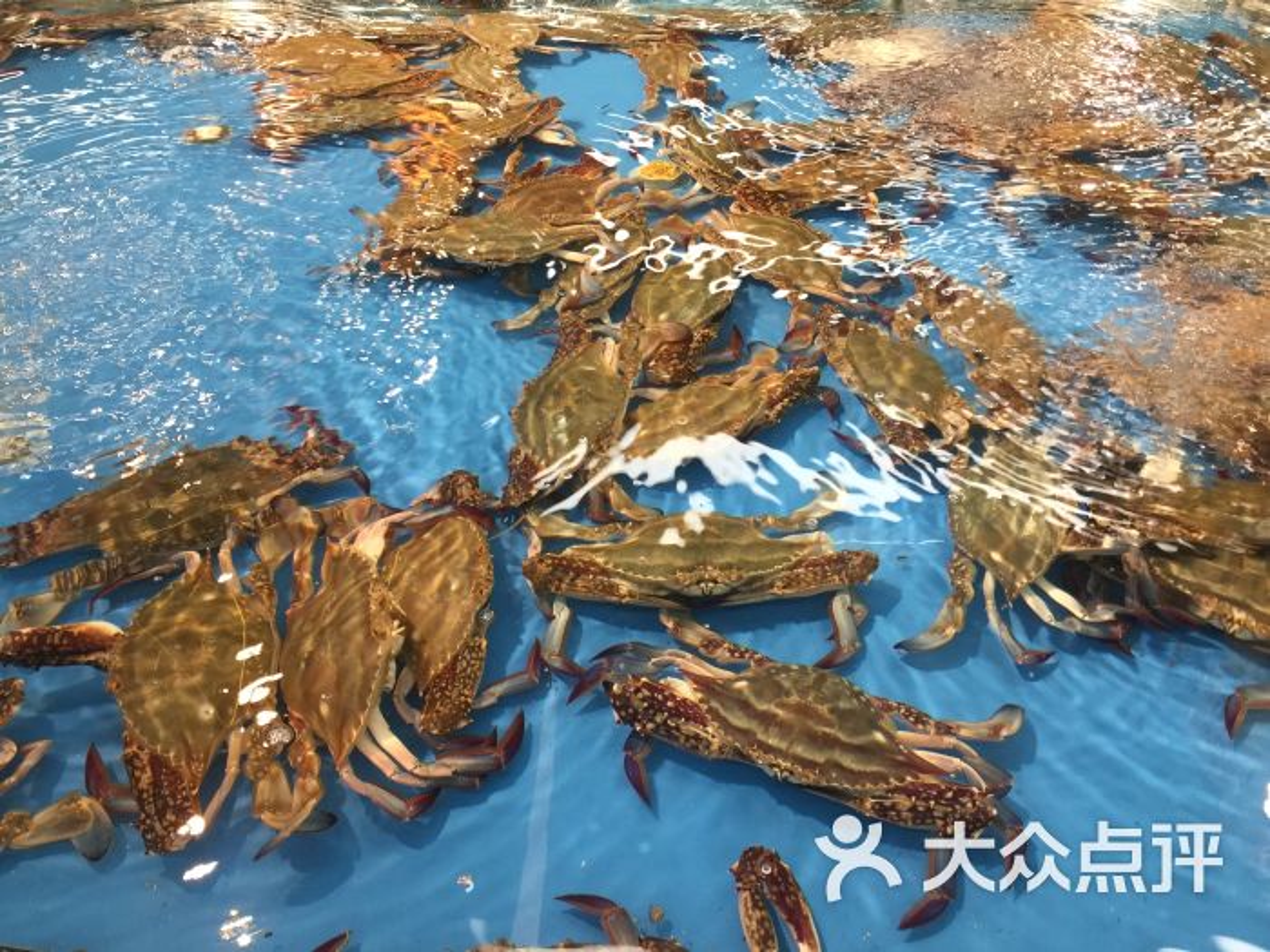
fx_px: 1064
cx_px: 635
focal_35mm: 29
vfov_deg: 48.2
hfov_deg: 61.7
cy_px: 476
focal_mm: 4.15
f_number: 2.2
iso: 40
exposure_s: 1/33
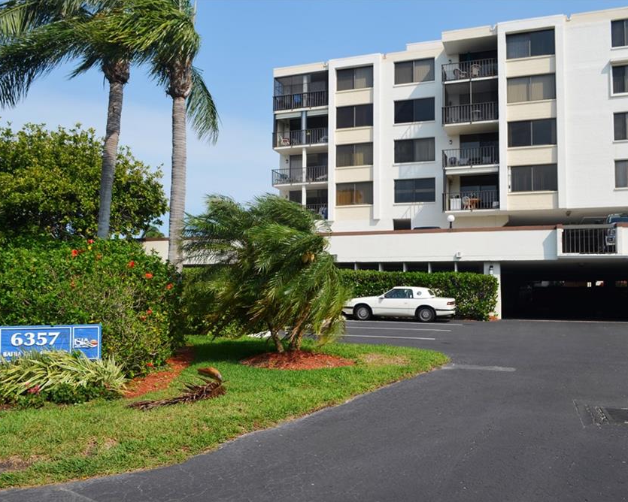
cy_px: 252
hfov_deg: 57.2
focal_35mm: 31
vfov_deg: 47.1
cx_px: 314
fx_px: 576
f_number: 8
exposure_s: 1/250
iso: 100
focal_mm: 18
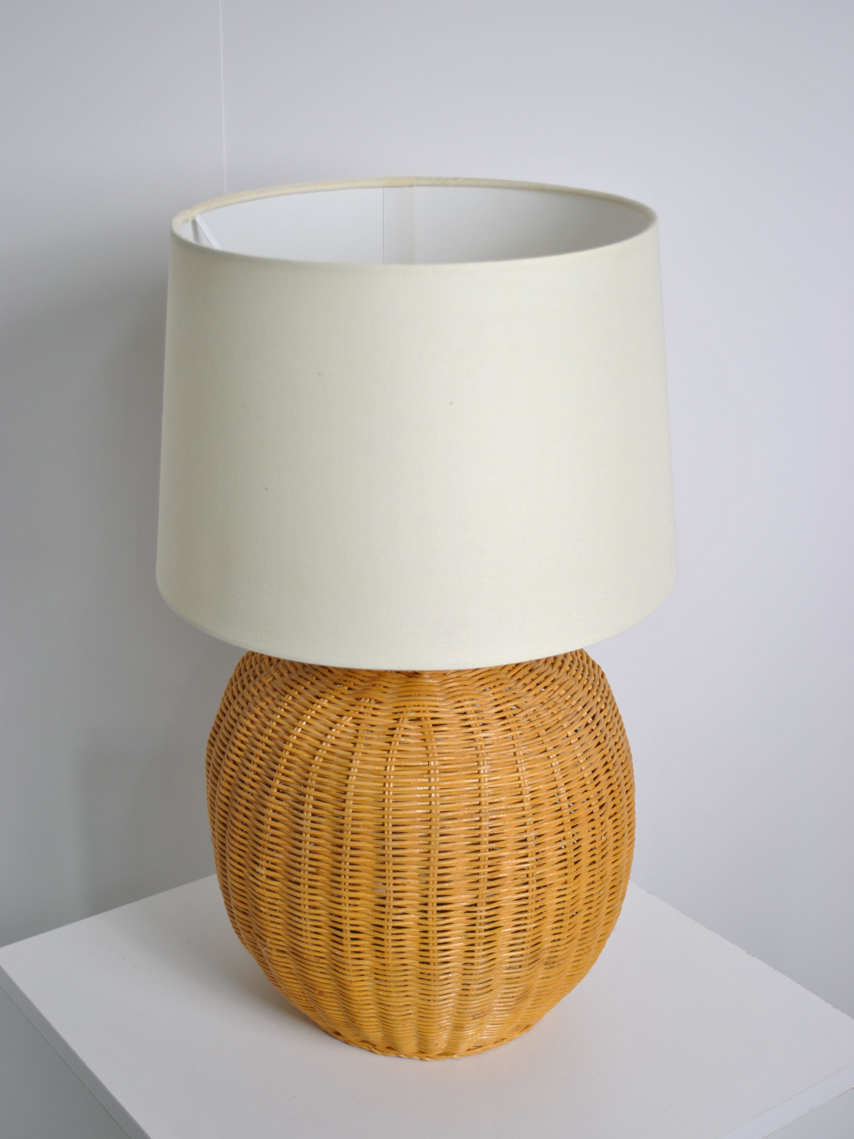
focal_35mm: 49
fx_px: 1612
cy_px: 637
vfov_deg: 38.9
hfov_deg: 29.7
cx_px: 424
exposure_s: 1/40
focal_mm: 30
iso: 200
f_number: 4.5
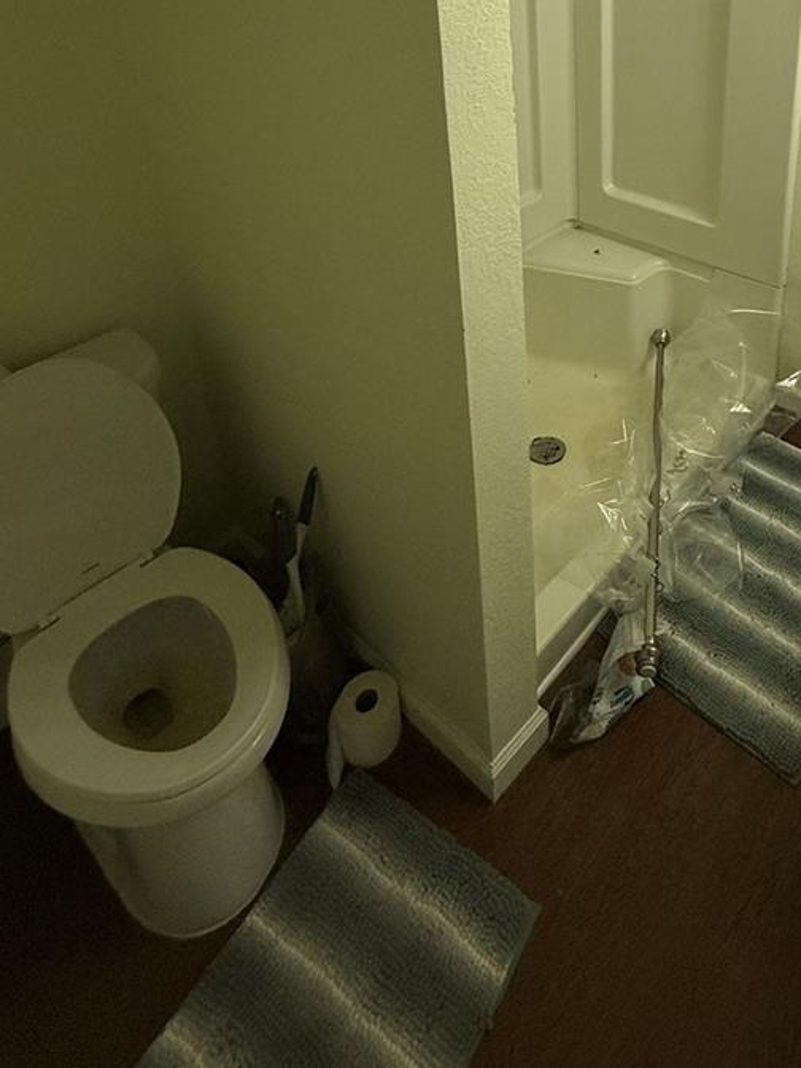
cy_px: 138
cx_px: 639
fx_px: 771
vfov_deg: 60.5
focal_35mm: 25
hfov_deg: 51.5
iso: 64
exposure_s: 1/139
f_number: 2.2
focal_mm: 2.22
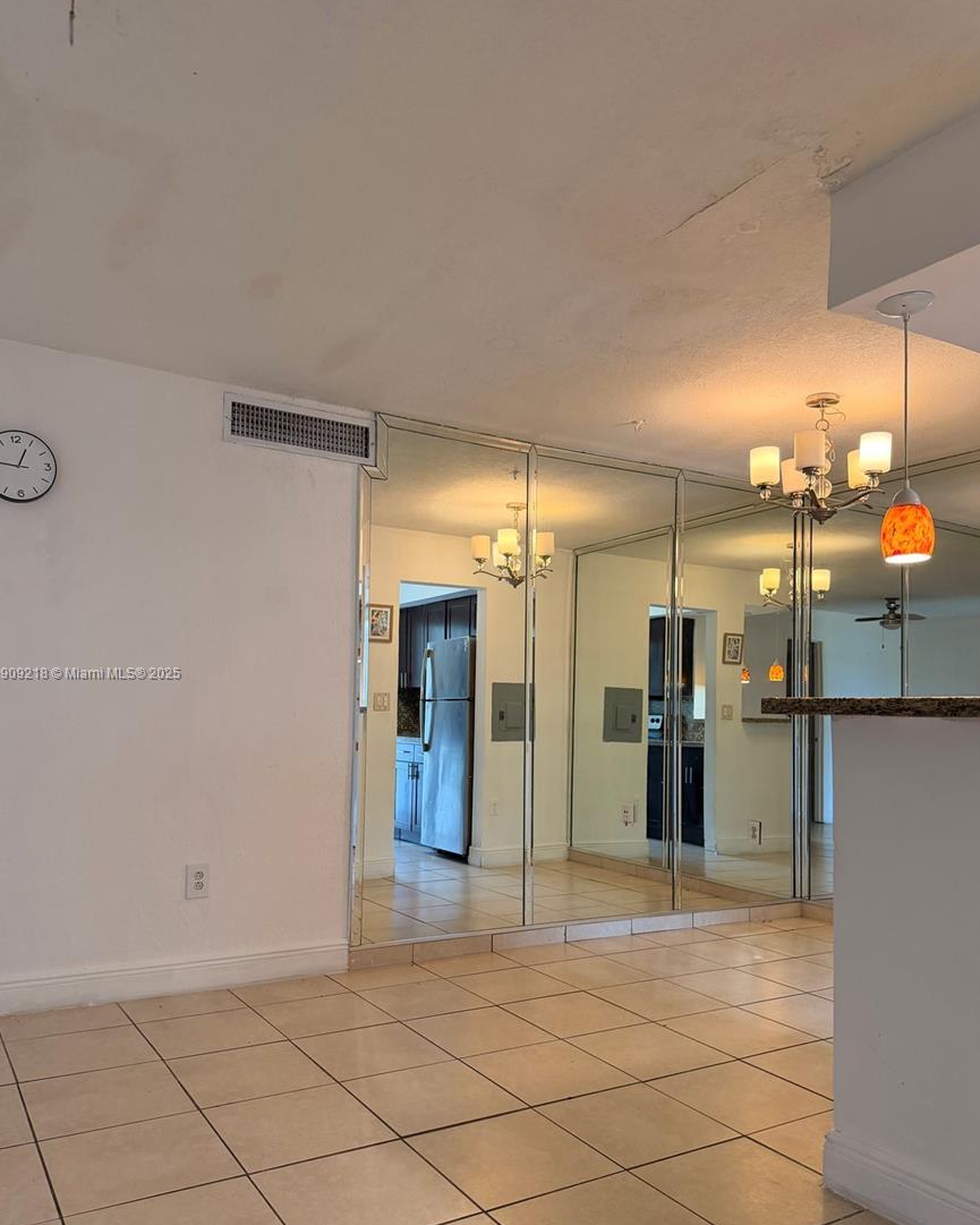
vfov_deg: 65.9
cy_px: 674
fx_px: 943
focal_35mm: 26
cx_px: 483
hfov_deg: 54.9
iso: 200
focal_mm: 6.76
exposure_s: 1/120
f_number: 1.78
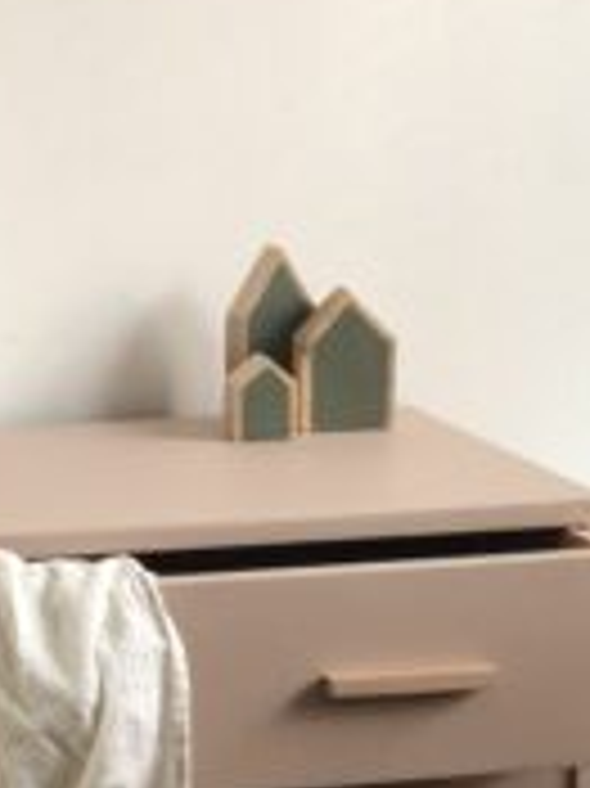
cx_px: 45
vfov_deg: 16.3
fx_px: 2708
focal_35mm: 119
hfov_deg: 12.3
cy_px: 761
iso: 125
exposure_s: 1/30
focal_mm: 6
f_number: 2.4
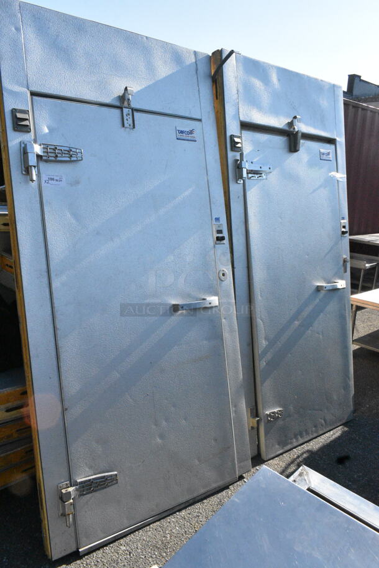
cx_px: 190
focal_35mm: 27
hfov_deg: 48.0
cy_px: 284
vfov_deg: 67.3
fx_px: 426
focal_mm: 18
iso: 6400
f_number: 20
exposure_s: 1/1600
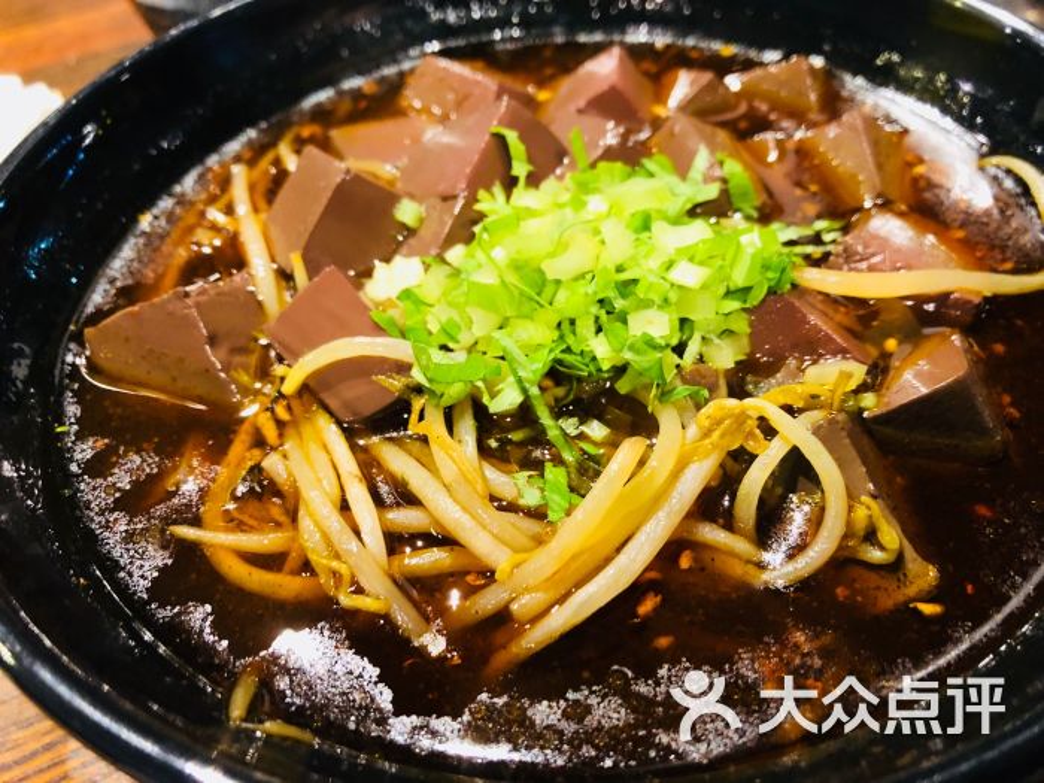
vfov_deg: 49.7
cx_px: 522
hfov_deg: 63.4
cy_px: 392
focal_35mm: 28
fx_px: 844
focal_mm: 4
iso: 100
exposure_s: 1/13
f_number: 1.8
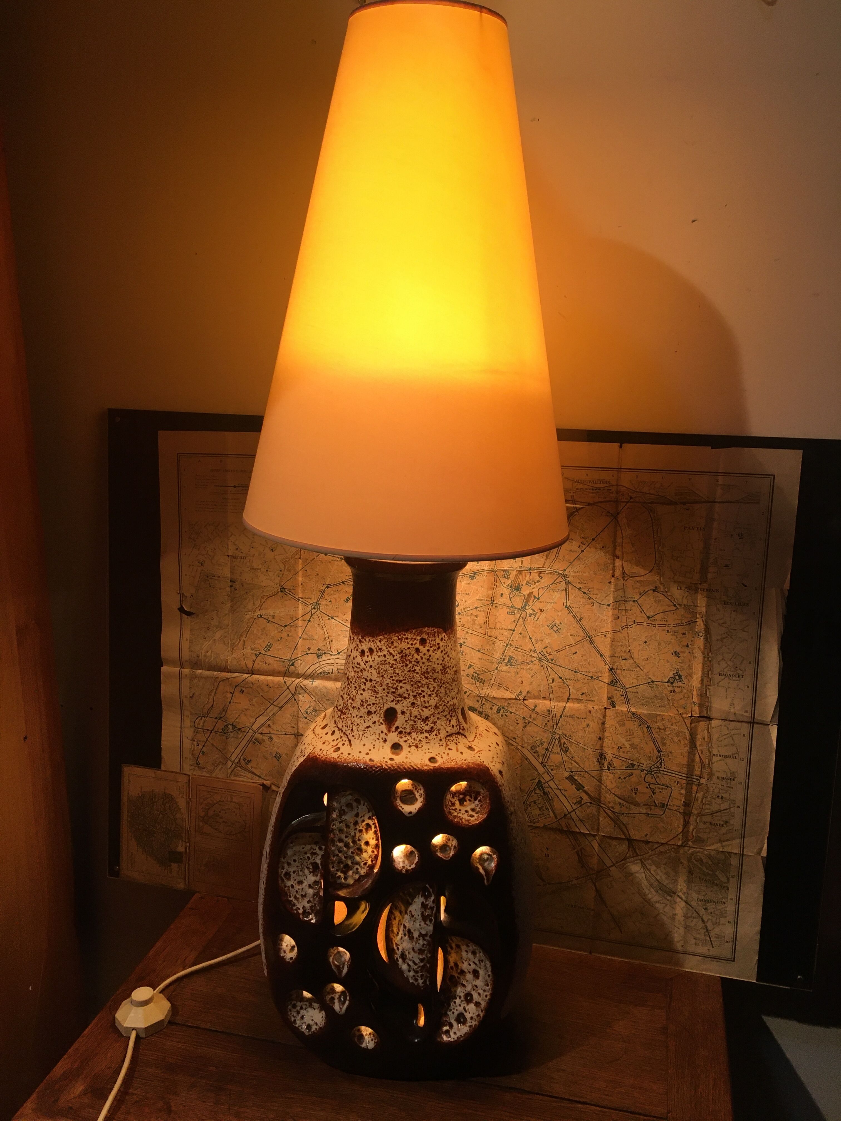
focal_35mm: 29
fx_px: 939
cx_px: 420
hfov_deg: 48.2
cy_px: 560
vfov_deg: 61.7
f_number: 2.2
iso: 50
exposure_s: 1/33
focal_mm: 4.15
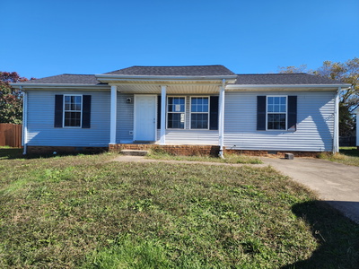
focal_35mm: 23
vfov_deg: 58.9
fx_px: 239
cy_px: 134
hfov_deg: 73.9
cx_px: 180
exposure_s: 1/692
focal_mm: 6.4
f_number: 1.8
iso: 12
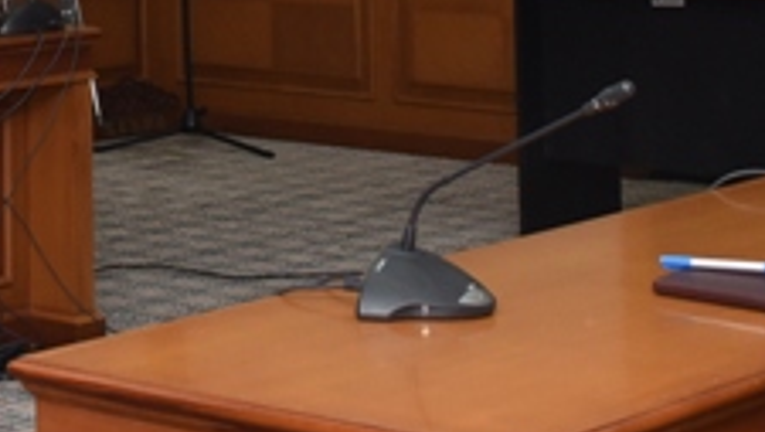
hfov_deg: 14.6
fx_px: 2903
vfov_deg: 8.0
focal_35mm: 143
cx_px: -119
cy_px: -541
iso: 800
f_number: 7.1
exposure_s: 1/60
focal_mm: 30
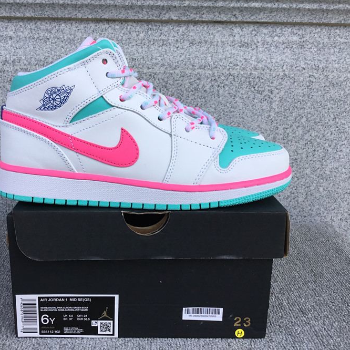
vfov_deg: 44.9
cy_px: 174
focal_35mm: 37
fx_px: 423
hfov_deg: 44.7
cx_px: 142
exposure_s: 1/522
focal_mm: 3.3
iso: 25
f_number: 2.4
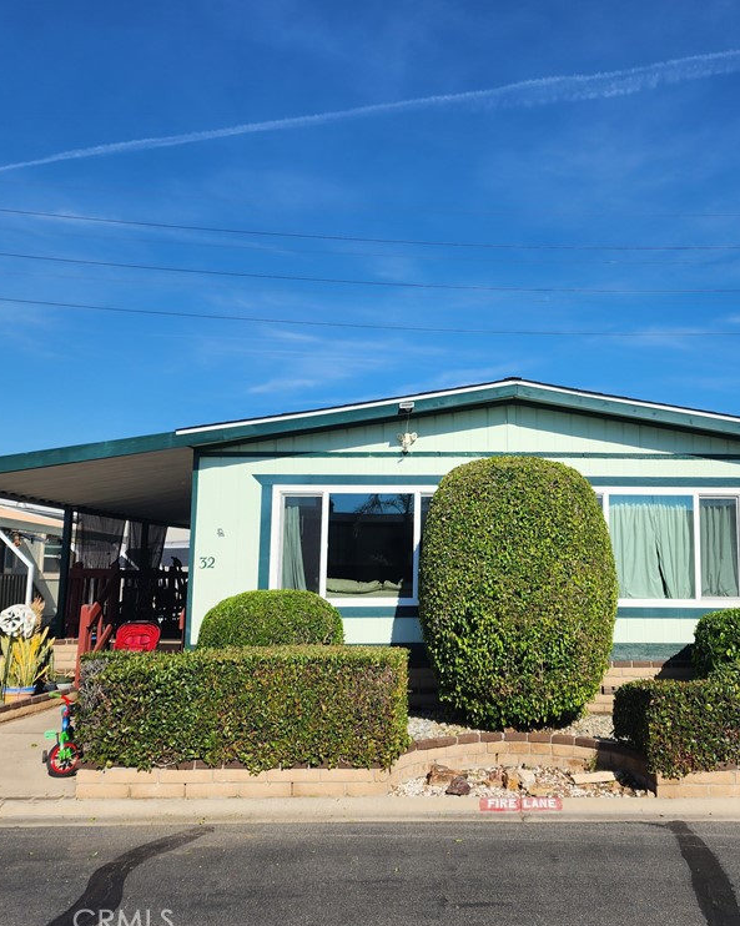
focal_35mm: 31
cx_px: 503
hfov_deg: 46.2
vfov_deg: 57.2
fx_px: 849
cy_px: 459
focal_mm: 6.4
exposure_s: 1/1663
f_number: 1.8
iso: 12
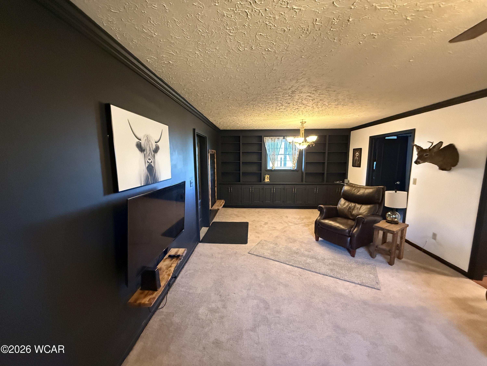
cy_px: 183
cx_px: 244
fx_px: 197
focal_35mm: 14
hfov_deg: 102.1
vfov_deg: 85.7
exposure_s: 1/60
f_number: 2.2
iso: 1250
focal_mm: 2.22
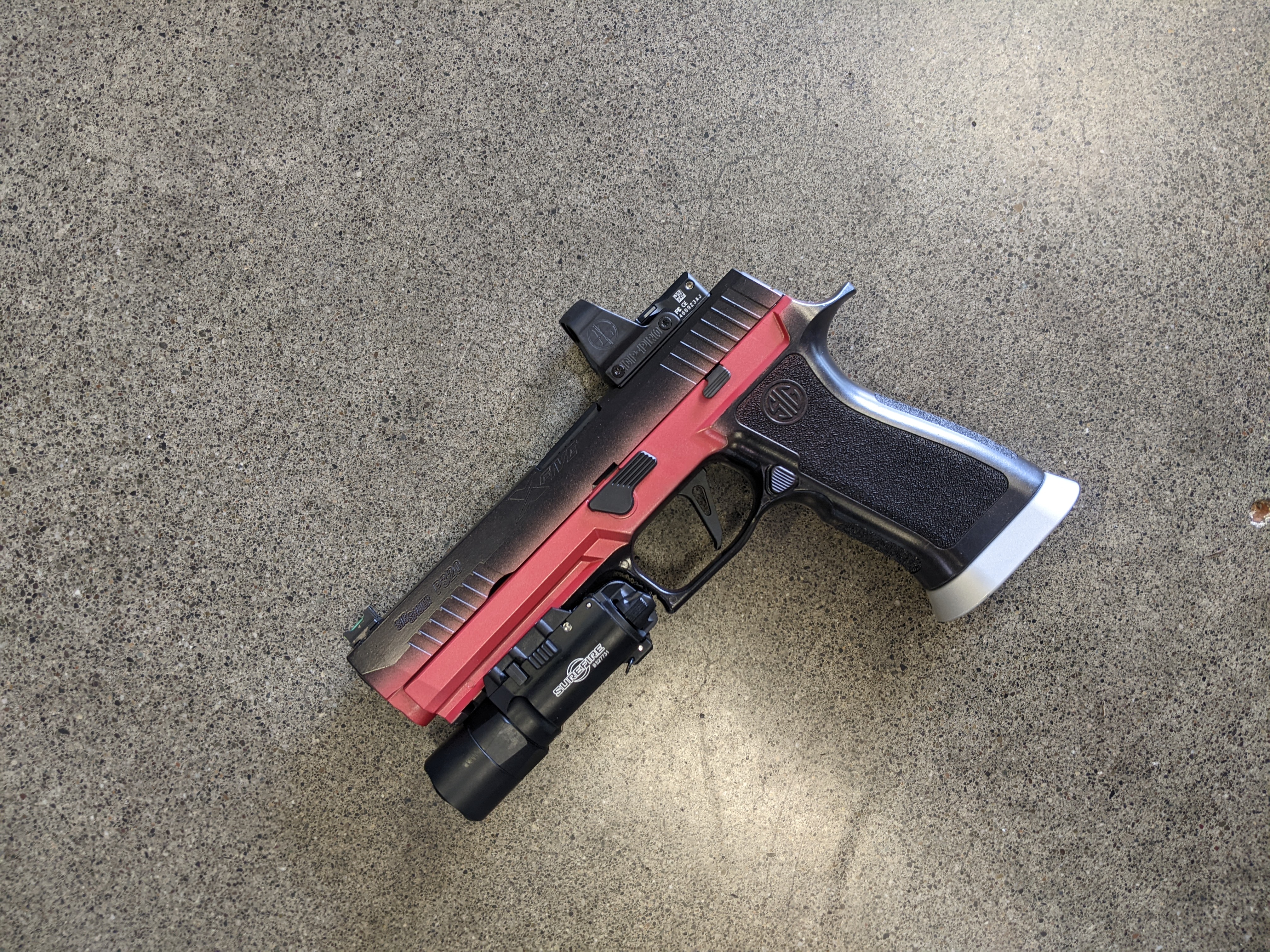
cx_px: 635
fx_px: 991
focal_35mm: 27
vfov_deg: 51.4
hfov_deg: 65.3
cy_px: 476
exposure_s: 1/24
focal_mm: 4.44
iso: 68
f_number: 1.8
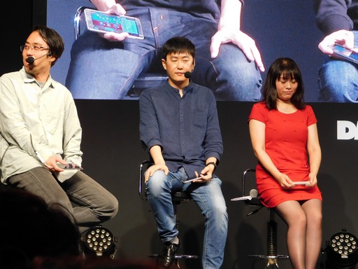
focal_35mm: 115
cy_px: 134
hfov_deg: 17.1
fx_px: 1189
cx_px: 179
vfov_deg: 12.9
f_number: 4.8
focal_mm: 20.3
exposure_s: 1/30
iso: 400
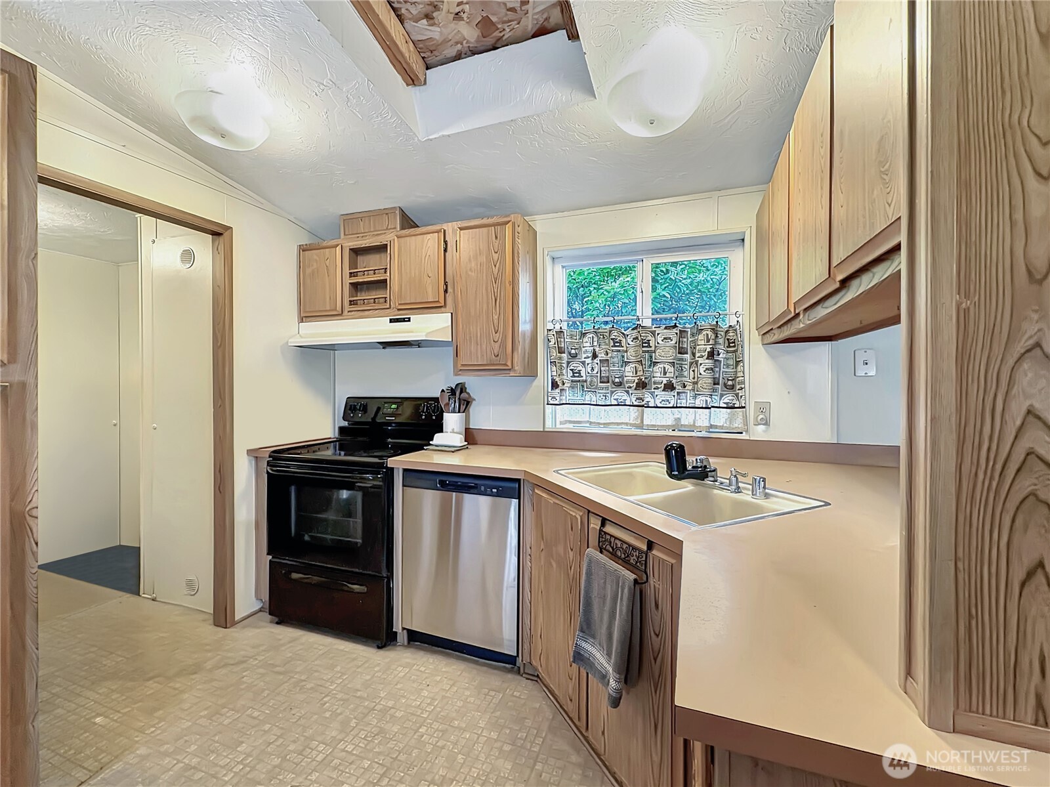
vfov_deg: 85.6
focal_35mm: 14
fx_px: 425
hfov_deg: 102.1
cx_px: 525
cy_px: 394
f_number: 2.2
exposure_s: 1/60
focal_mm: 2.22
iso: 250
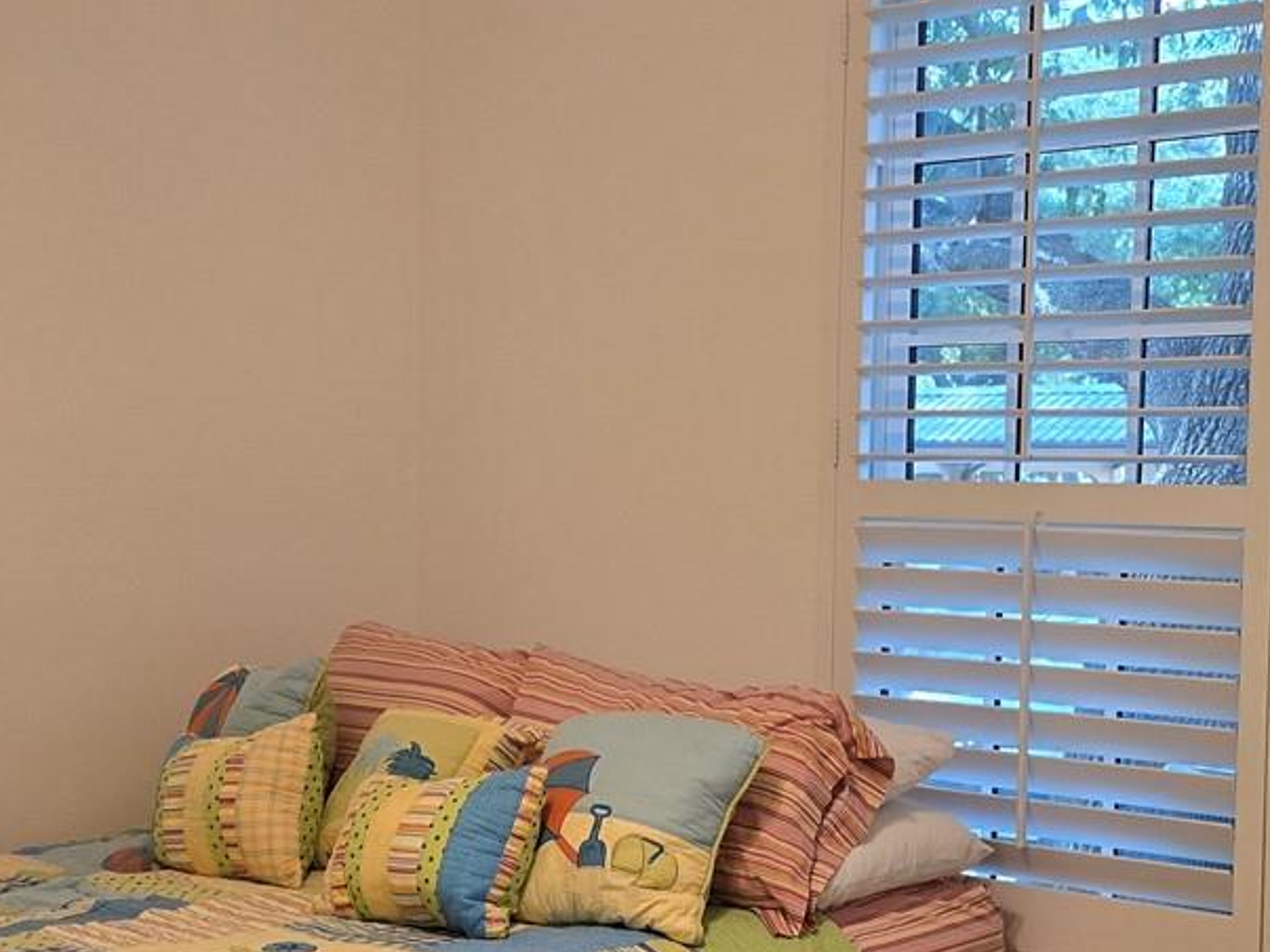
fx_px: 2238
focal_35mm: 61
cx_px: 716
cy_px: 640
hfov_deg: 31.7
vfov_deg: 23.9
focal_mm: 6.3
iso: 160
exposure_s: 1/120
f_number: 1.7
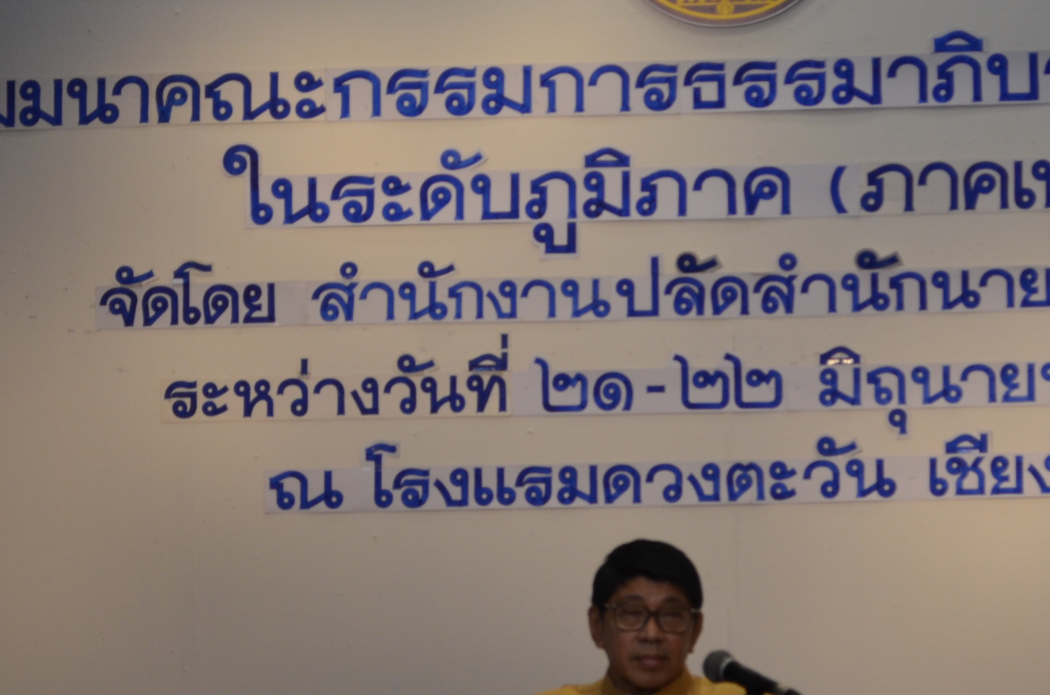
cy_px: 398
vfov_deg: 10.9
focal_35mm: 125
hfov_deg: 16.4
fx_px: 3638
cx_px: 696
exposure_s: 1/60
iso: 400
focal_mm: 46
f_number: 5.3
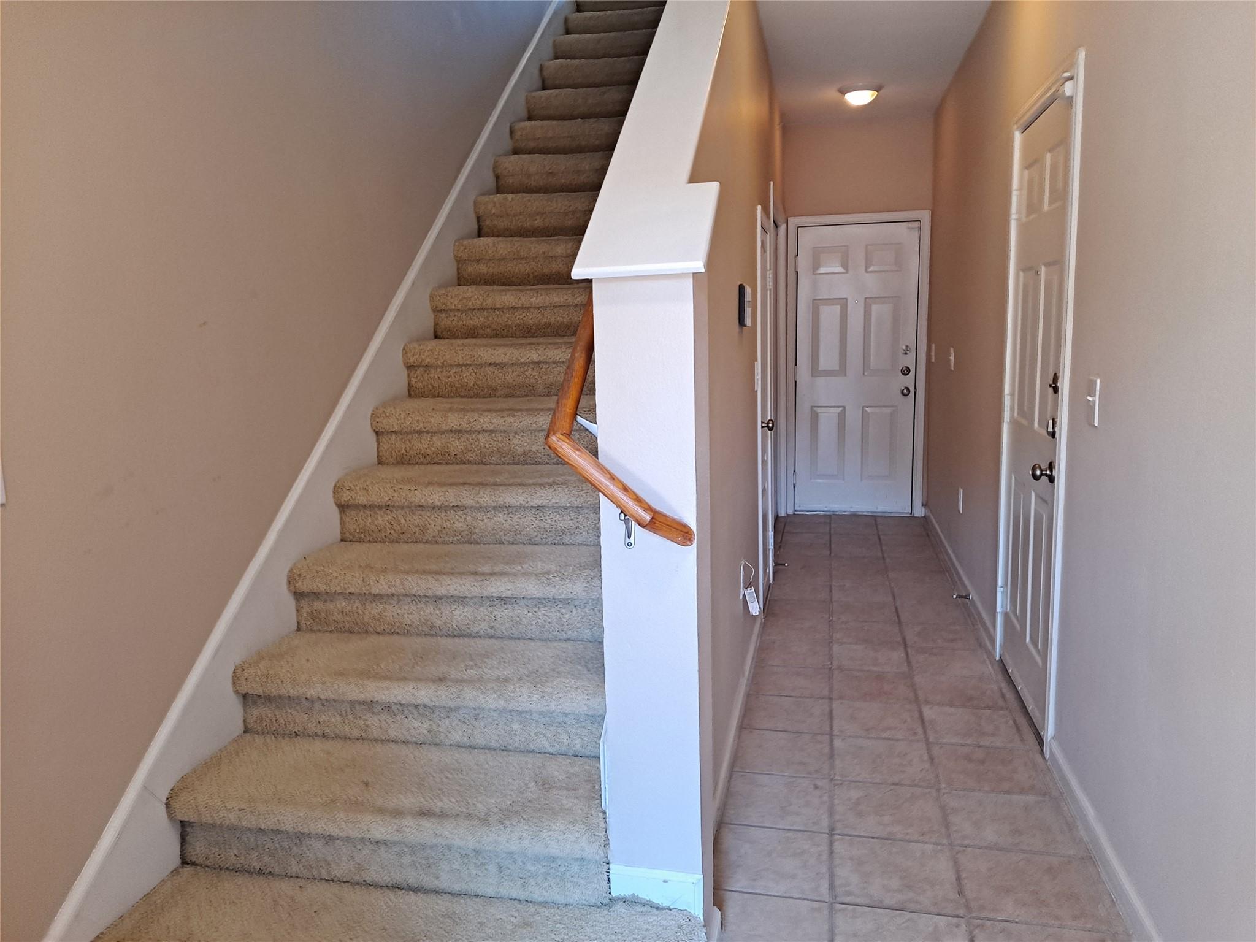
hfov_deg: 69.4
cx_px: 628
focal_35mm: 25
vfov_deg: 54.9
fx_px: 907
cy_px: 471
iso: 160
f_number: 2
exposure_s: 1/60
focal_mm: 4.6
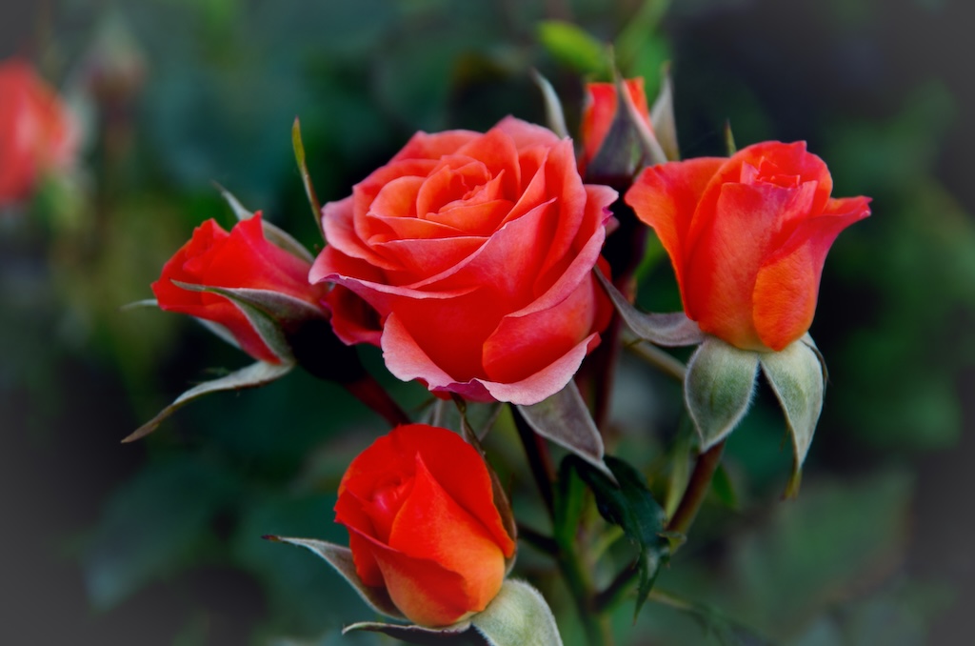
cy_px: 323
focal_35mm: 132
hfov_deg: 15.6
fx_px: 3567
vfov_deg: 10.3
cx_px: 488
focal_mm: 88
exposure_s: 1/80
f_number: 5.6
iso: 400
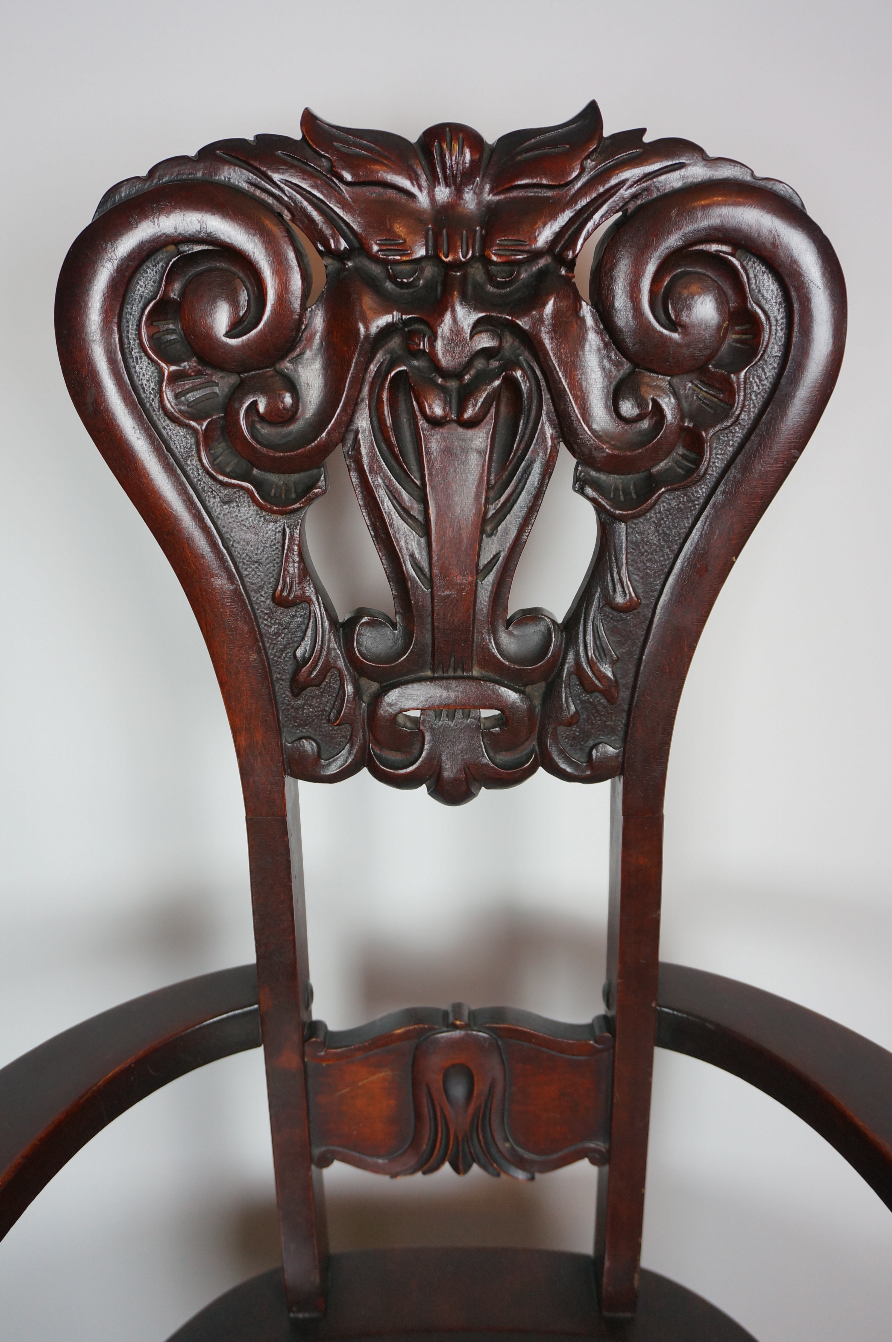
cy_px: 671
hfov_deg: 41.6
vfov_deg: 59.5
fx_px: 1173
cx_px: 446
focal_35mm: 32
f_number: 4
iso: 400
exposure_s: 1/60
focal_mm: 21
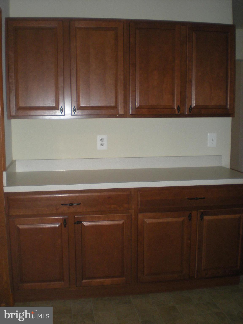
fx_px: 356
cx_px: 122
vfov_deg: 49.0
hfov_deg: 37.7
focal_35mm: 38
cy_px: 162
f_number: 3.1
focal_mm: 6.3
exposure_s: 1/60
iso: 153
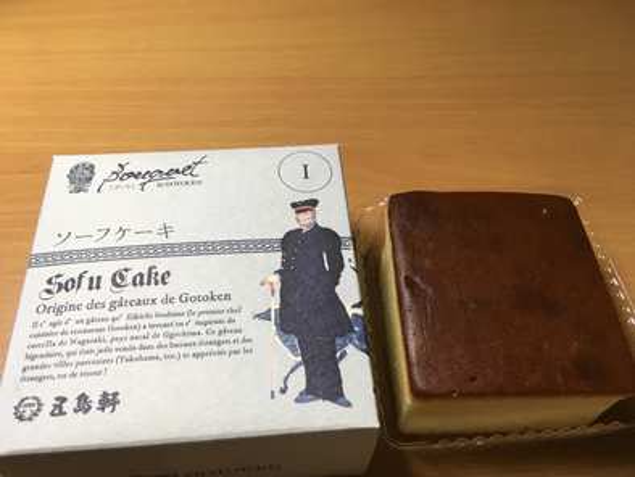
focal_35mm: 29
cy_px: 238
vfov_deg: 48.3
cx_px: 318
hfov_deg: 61.6
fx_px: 532
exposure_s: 1/40
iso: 25
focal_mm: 4.15
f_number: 2.2
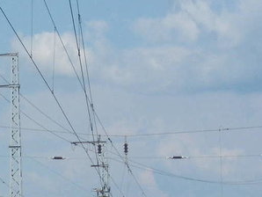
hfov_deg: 6.3
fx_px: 2348
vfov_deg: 4.8
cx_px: -142
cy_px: 297
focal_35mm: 310
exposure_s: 1/824
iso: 100
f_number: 5.5
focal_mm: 13.8
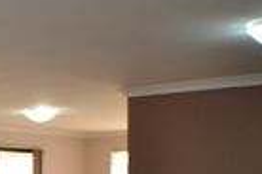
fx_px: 895
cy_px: 281
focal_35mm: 123
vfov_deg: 10.6
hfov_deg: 15.5
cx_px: -122
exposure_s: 1/60
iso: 560
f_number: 4
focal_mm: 24
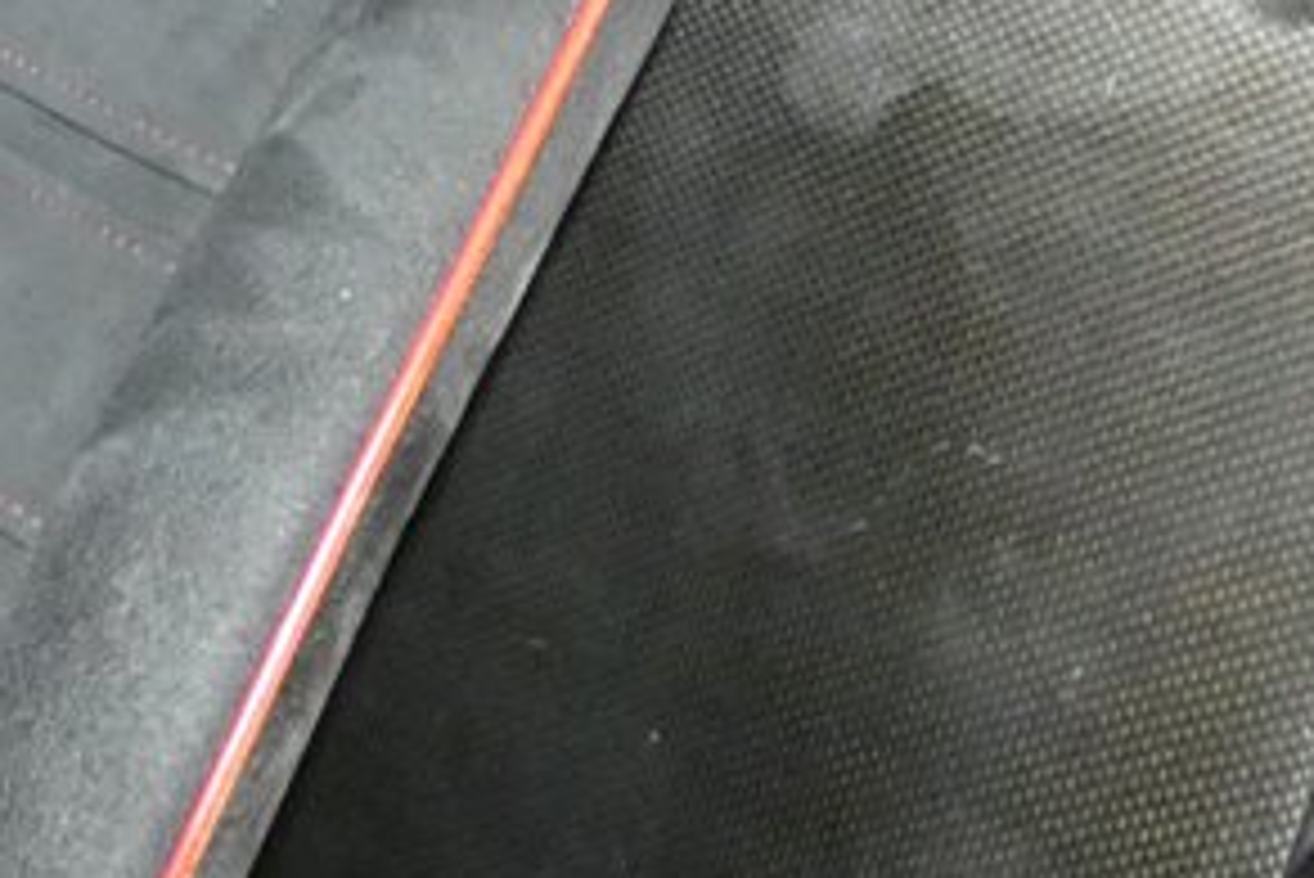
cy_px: -545
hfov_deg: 22.2
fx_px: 2666
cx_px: -724
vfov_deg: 16.5
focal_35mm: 73
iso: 800
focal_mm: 3.6
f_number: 2.8
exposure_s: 1/60
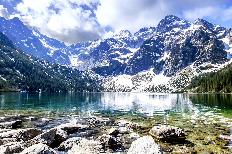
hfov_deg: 86.7
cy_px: 84
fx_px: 122
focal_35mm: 19
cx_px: 128
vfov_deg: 64.2
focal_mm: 10
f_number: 11
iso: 200
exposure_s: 1/125
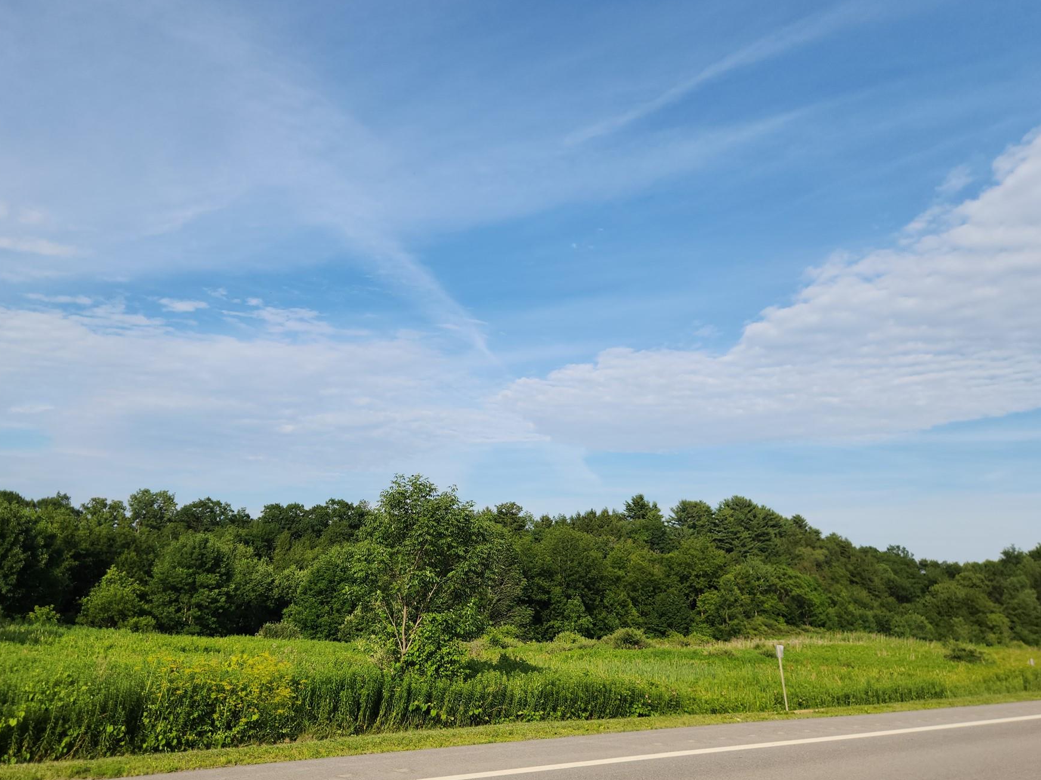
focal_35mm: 27
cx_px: 440
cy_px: 367
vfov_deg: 51.3
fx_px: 812
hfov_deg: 65.0
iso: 20
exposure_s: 1/1804
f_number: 1.8
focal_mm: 5.4
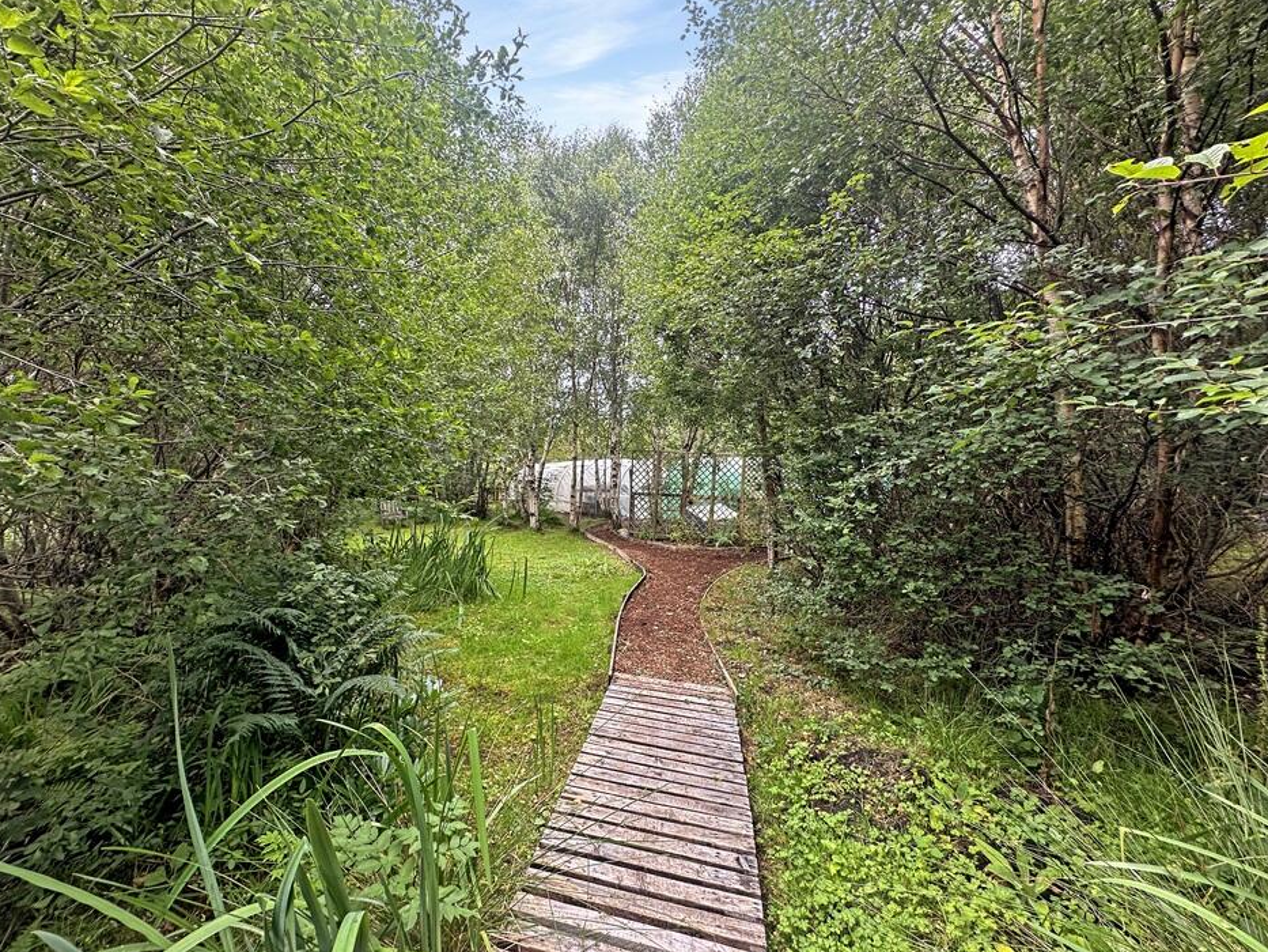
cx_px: 603
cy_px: 461
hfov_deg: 98.1
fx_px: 550
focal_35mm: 15
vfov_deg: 81.7
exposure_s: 1/148
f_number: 2.2
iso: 40
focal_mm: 2.22
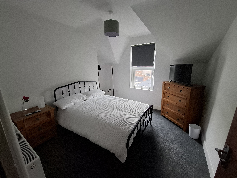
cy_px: 89
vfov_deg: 89.9
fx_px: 89
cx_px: 118
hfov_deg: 106.2
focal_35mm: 13
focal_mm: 1.74
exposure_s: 1/50
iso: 100
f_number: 2.2
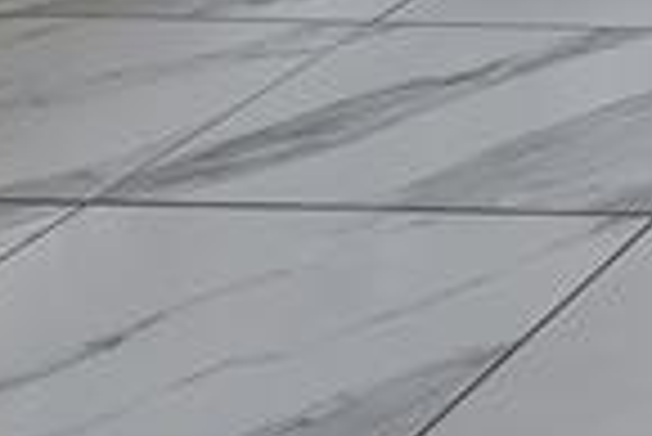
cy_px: -1070
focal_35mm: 85
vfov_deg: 9.6
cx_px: 2028
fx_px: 1541
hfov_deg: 11.0
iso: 640
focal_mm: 12
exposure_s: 1/10
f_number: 9
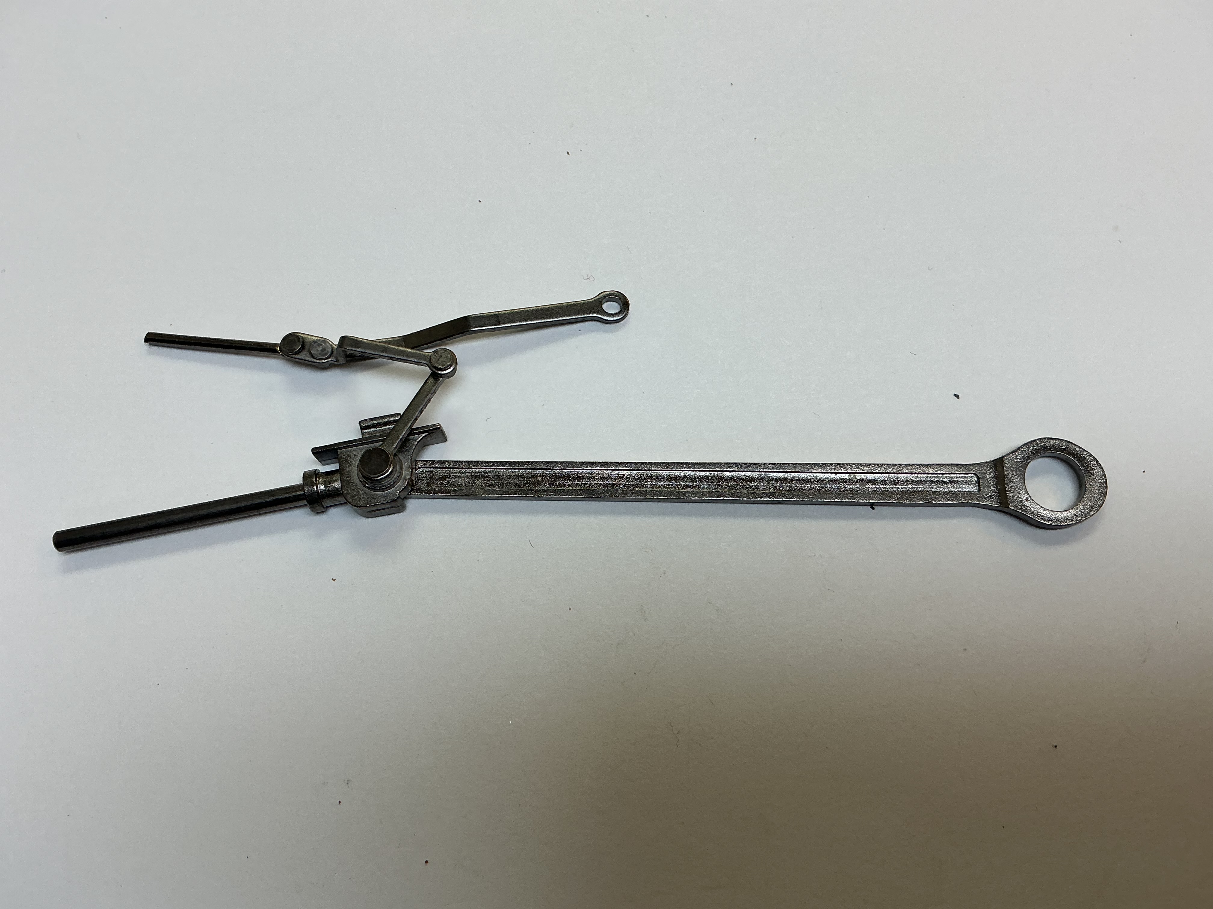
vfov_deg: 48.2
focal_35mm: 29
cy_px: 454
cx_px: 606
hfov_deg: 61.7
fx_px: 1016
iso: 25
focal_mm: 3
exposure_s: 1/100
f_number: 1.8
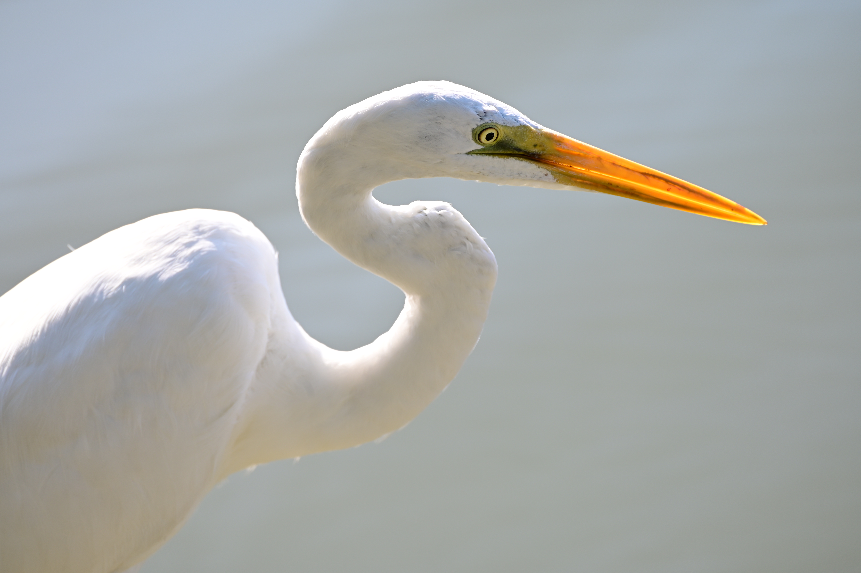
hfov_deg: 6.9
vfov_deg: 4.6
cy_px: 286
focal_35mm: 300
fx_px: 7170
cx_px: 430
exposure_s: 1/100
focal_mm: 300
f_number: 8
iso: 100
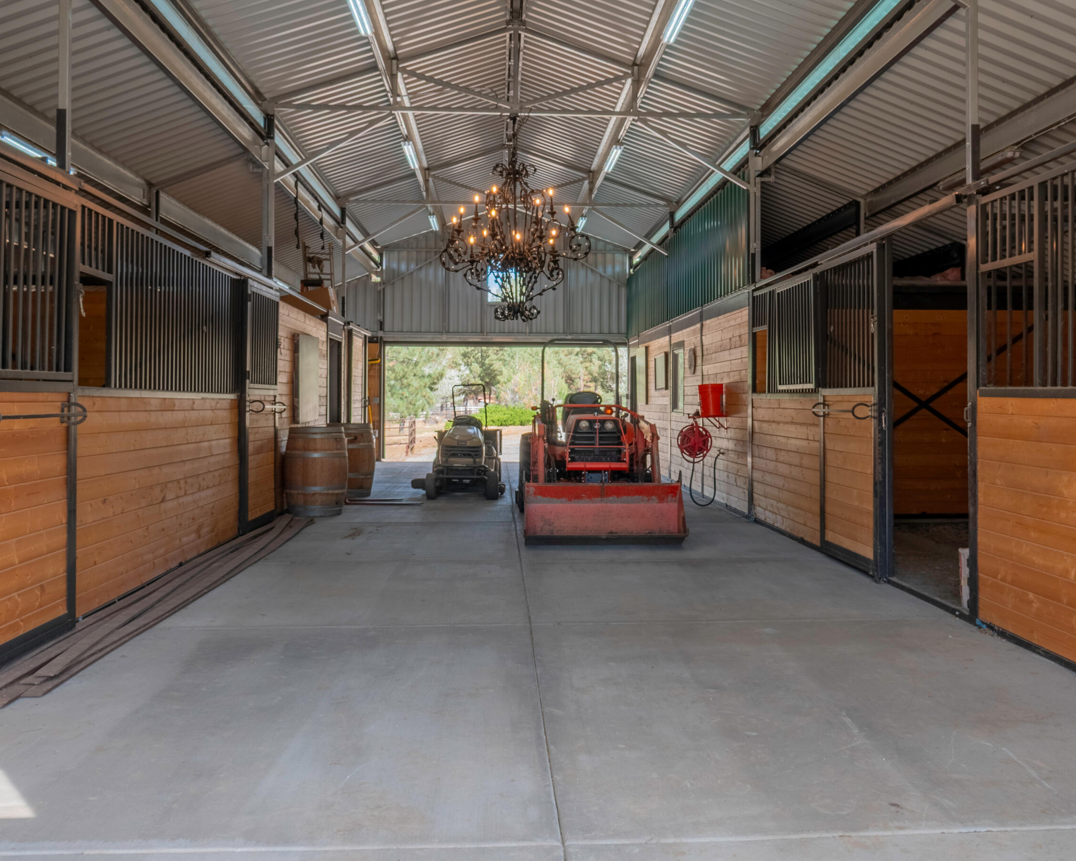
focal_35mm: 31
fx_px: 987
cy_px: 388
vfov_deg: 47.1
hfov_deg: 57.1
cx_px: 565
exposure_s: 1/500
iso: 200
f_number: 5
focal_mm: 12
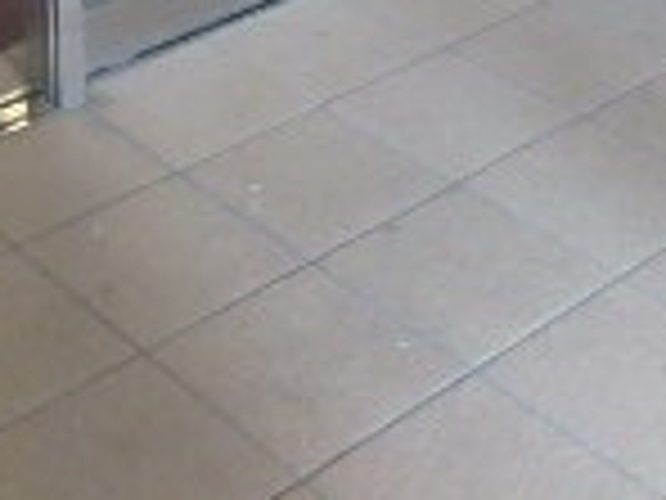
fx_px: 1751
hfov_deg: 21.3
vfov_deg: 13.6
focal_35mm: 91
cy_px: -541
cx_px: 158
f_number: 3.5
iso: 800
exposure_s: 1/25
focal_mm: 3.7
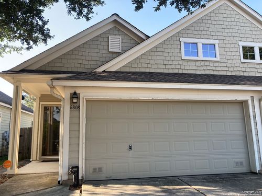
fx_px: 212
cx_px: 131
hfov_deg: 63.4
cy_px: 98
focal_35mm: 28
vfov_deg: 49.7
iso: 20
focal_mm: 3.99
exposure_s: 1/212
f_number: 1.8
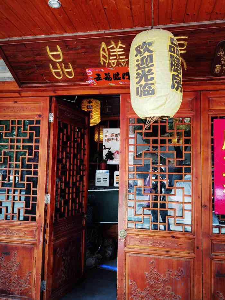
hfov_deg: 51.4
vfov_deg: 65.3
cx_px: 112
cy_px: 150
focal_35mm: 27
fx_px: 234
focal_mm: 6.71
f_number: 1.9
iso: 50
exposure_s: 1/175
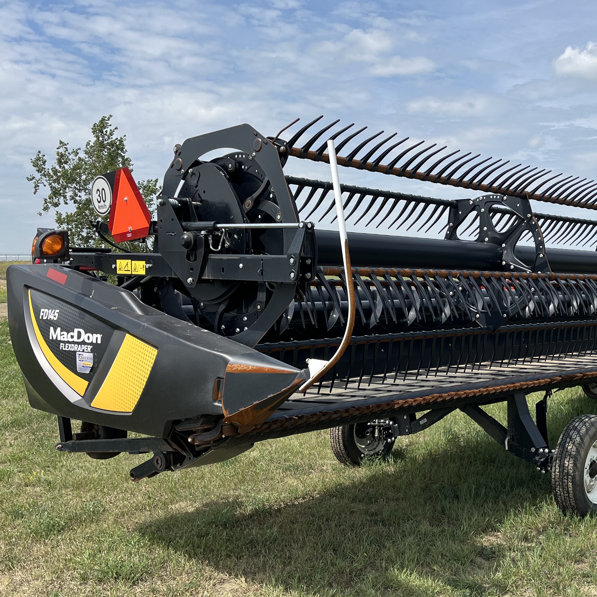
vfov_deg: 40.0
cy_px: 311
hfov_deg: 38.8
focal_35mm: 42
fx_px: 820
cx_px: 459
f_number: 1.6
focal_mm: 5.1
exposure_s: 1/3521
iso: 50
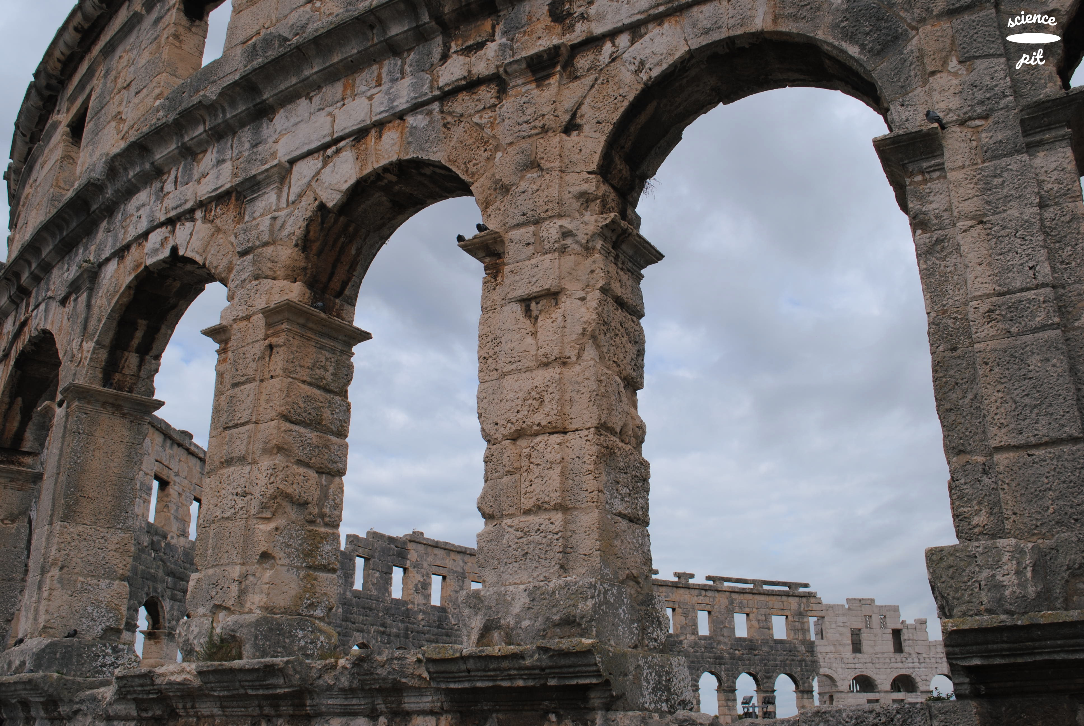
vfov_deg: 40.1
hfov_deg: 57.2
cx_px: 542
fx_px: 995
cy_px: 363
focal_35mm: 33
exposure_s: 1/250
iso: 100
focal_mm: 22
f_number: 8
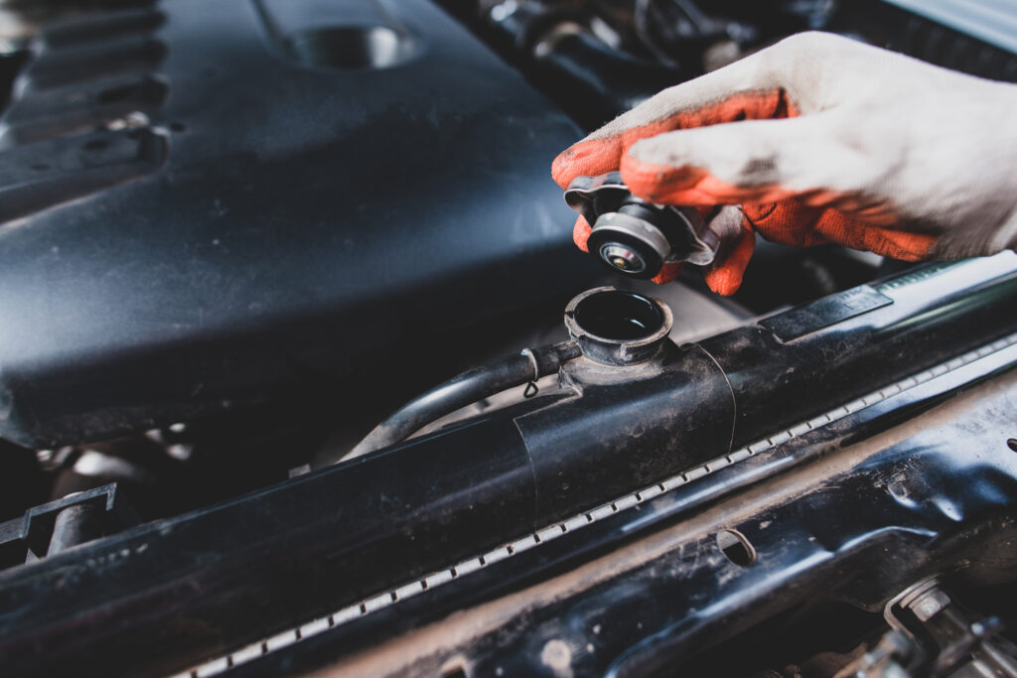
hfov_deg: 84.0
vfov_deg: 61.9
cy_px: 339
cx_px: 508
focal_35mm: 20
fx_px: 565
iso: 320
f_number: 2.8
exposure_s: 1/250
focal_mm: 20
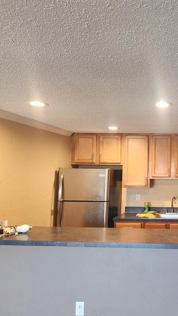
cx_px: 185
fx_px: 285
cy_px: 160
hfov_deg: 31.5
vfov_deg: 58.0
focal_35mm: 34
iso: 500
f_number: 1.8
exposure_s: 1/120
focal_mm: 5.4
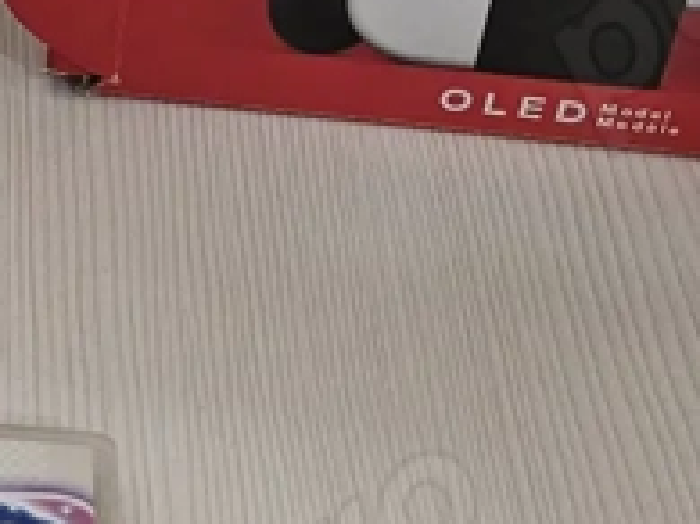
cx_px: -330
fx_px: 2385
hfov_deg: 15.5
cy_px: -115
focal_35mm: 118
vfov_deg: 12.2
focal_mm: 5.4
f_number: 1.8
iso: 640
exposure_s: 1/50
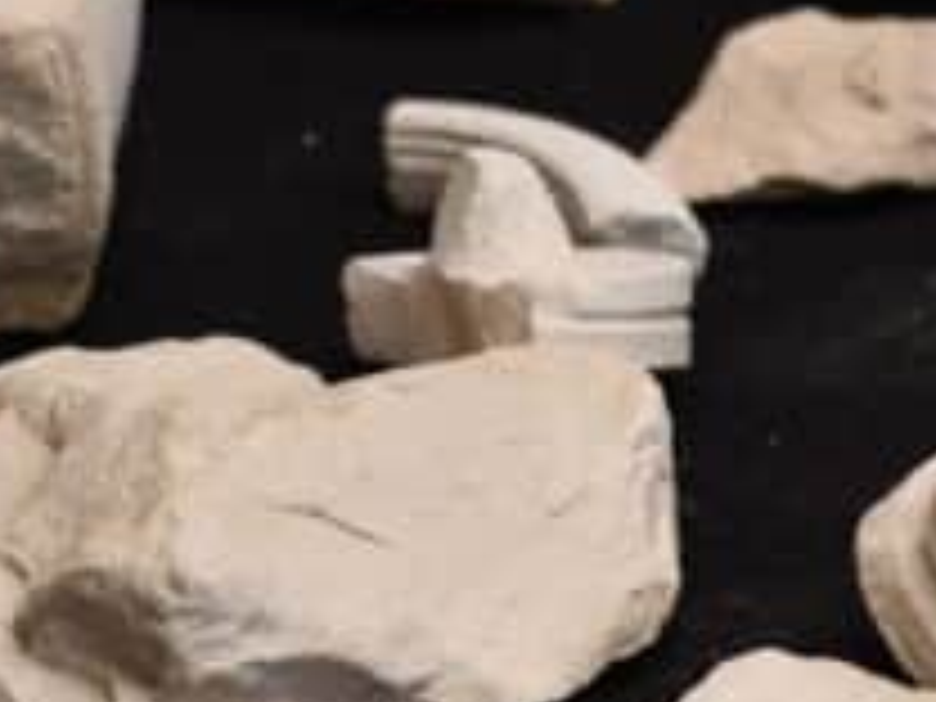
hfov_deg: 7.1
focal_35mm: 277
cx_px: 1022
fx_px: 7490
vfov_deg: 5.4
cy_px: 205
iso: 400
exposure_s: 1/250
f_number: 3.2
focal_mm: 50
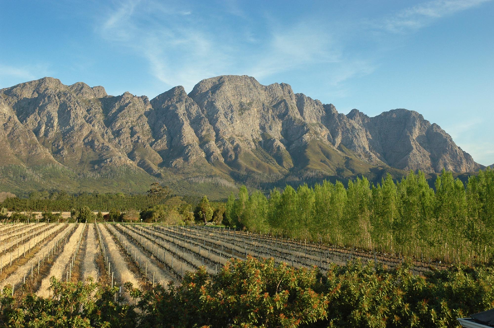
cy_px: 164
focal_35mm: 46
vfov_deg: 28.9
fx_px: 637
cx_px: 247
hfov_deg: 42.4
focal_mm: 31
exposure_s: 1/50
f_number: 7.1
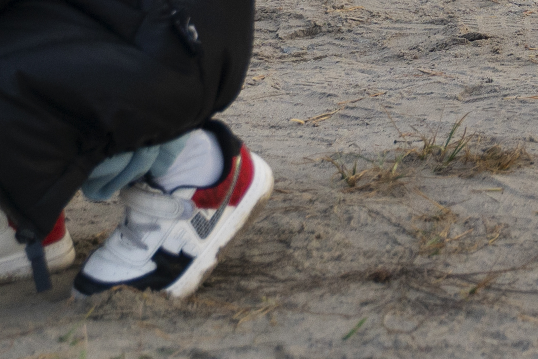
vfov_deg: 6.0
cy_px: -783
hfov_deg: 9.4
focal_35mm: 210
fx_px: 3139
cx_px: 920
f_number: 2.8
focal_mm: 29
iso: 320
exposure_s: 1/500
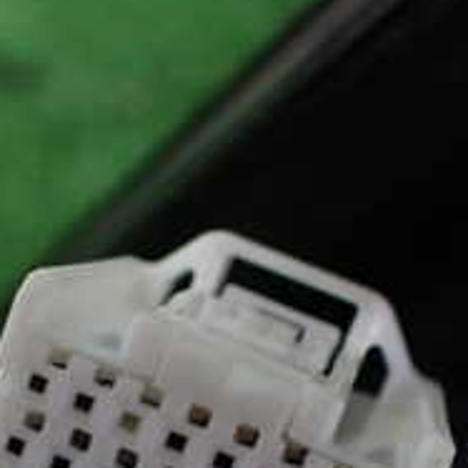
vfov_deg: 19.8
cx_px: 183
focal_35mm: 85
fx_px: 1300
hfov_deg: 20.4
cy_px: 465
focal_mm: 5.4
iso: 800
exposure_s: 1/60
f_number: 2.3
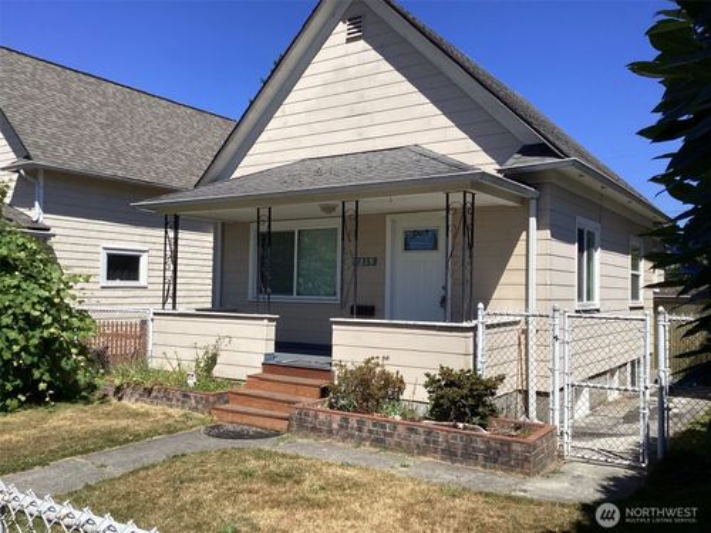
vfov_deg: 45.4
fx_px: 637
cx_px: 356
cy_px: 266
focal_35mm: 31
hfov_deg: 58.4
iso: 25
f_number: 2.4
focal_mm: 3.3
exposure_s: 1/1698
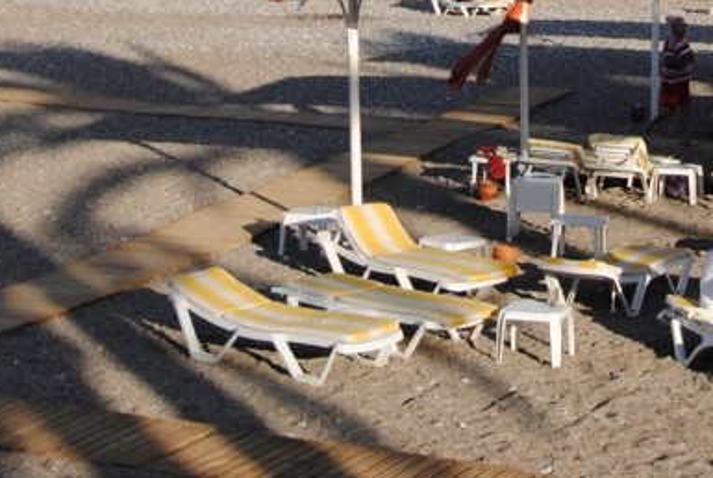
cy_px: -224
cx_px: 543
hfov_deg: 18.9
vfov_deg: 12.3
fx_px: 2122
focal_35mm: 107
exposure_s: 1/250
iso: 100
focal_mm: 24
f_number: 8
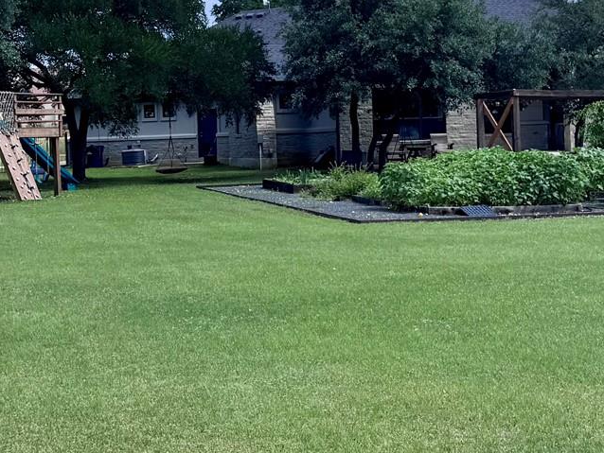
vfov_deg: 19.0
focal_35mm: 77
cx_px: 256
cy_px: 120
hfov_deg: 25.3
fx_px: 1344
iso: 80
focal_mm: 6.76
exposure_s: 1/4608
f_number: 1.78
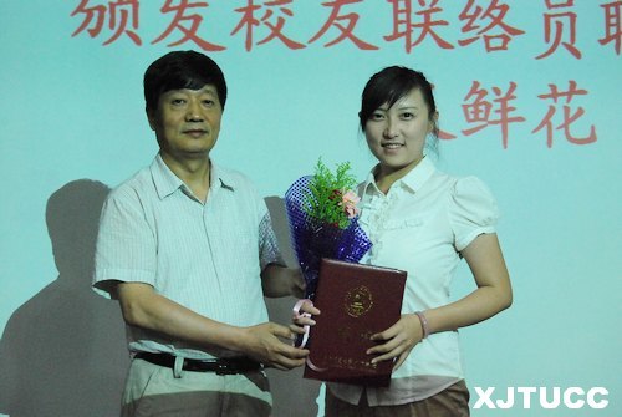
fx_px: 1090
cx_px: 311
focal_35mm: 63
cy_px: 208
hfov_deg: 31.8
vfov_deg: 21.6
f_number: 5.6
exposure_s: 1/50
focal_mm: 42
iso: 1600
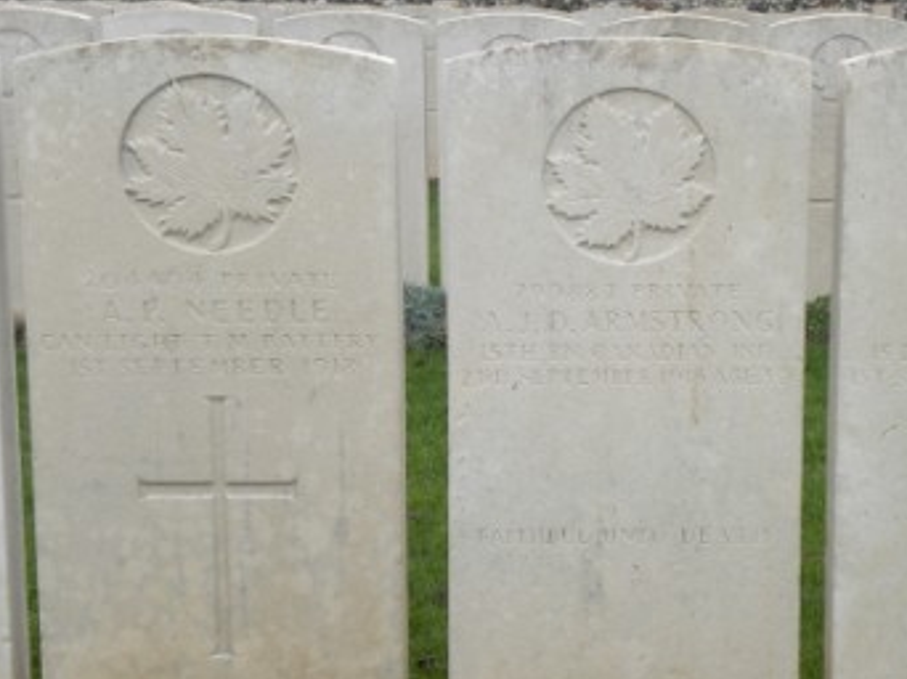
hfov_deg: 25.6
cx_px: 589
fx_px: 1990
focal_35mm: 76
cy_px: 371
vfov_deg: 19.4
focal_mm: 10.3
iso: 64
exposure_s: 1/92.3
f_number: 3.5
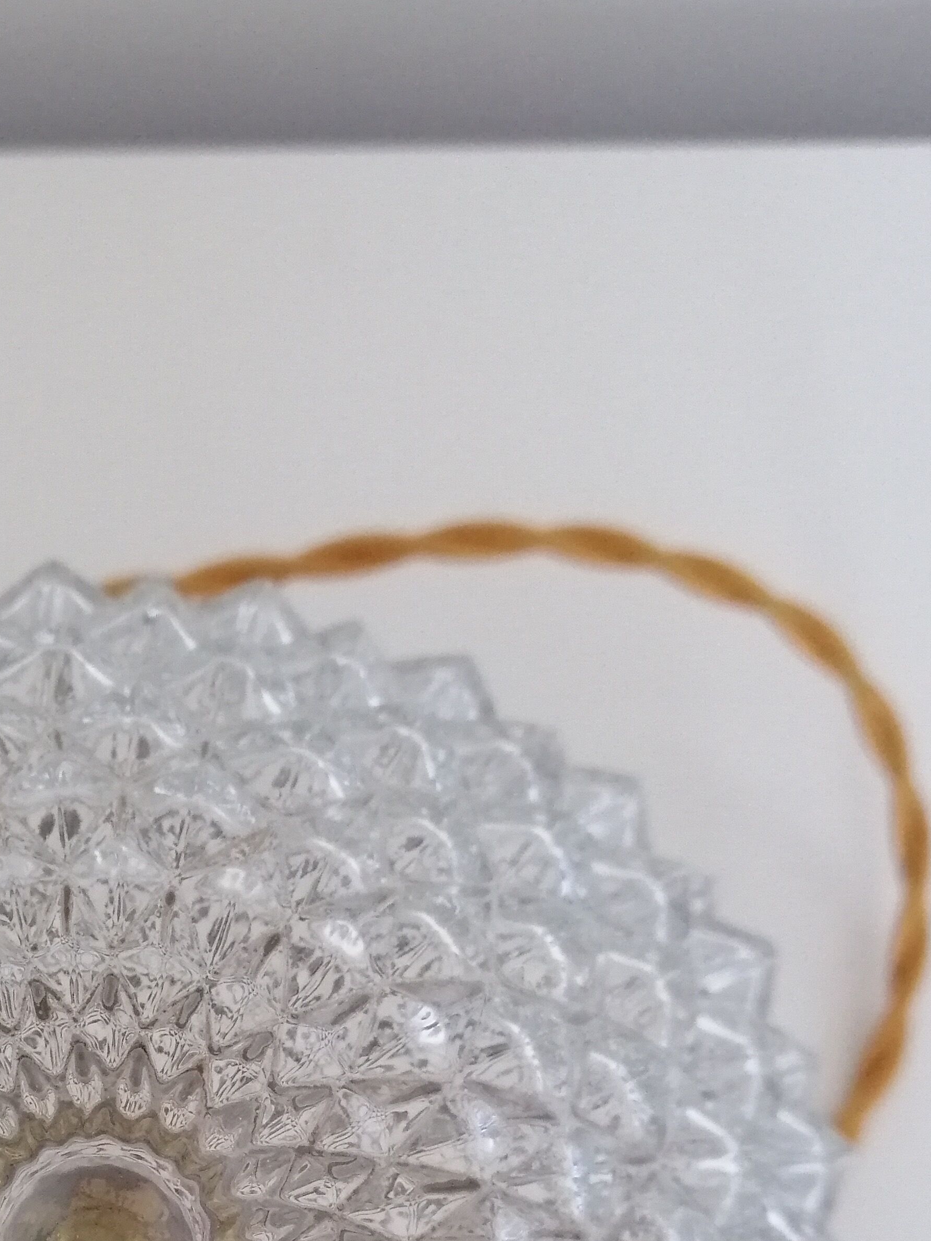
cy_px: 1182
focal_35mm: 58
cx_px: 76
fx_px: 2079
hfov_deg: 24.4
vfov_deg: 31.2
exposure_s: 1/25
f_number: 1.8
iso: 320
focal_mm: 3.95
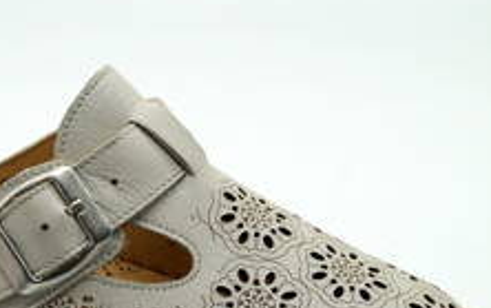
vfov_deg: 12.5
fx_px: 1406
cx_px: 124
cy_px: 222
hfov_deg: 19.7
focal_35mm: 105
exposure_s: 1/200
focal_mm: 35
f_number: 9
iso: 200
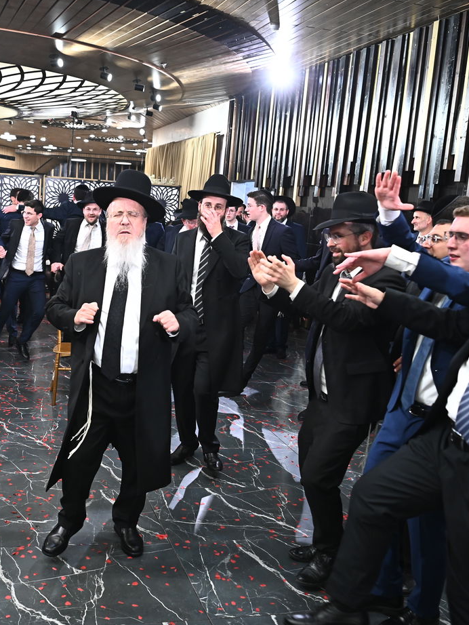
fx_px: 632
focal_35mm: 35
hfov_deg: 39.4
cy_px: 311
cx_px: 107
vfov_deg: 52.6
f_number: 3.5
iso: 2000
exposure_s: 1/250
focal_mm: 24
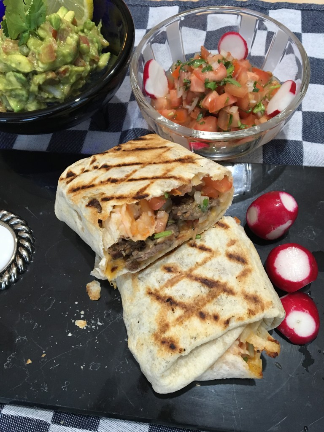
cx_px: 162
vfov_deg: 61.7
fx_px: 362
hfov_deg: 48.2
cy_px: 216
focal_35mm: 29
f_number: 2.2
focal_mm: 4.15
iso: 125
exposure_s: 1/30
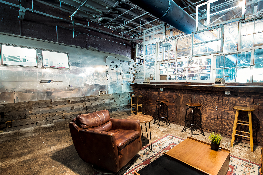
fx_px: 131
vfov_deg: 67.4
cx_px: 132
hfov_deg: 90.0
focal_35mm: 18
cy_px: 88
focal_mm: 18
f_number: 5.6
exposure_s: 4
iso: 640
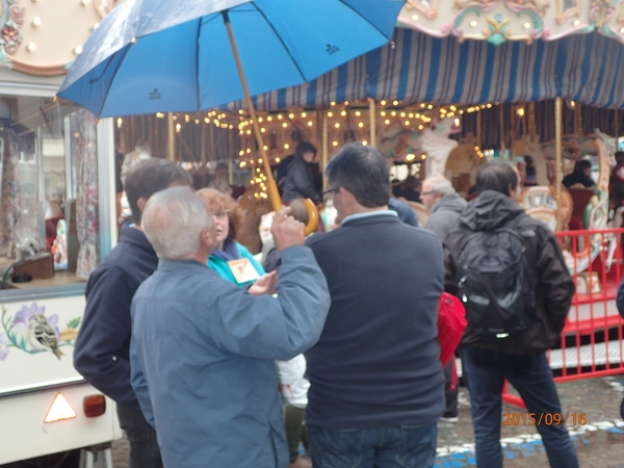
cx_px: 312
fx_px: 685
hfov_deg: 49.0
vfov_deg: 37.7
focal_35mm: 38
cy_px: 234
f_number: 2.7
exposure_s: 1/125
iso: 100
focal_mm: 6.86
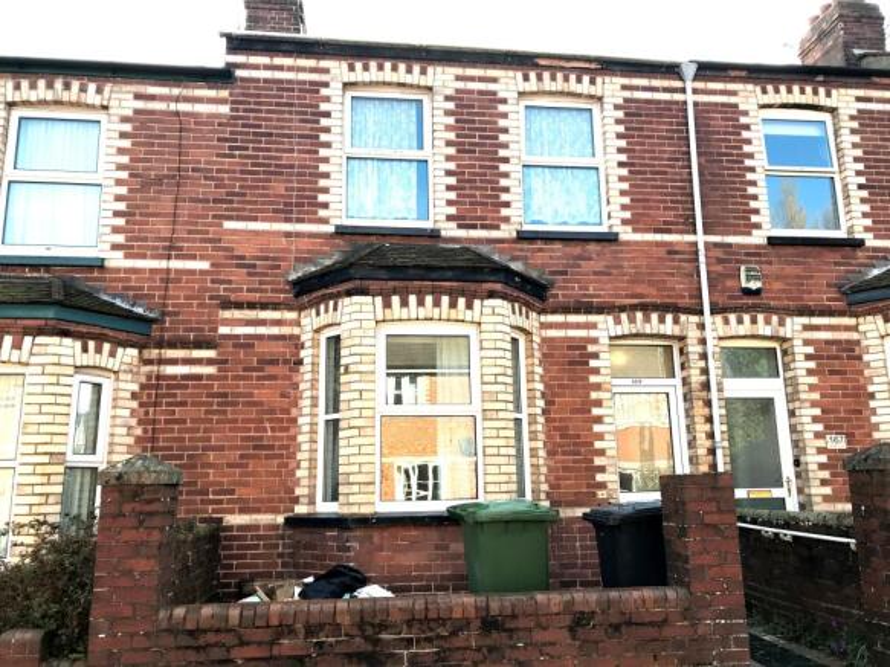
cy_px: 334
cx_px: 445
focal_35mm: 28
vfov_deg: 49.7
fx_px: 720
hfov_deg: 63.5
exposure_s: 1/499
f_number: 1.8
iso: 20
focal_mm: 3.99
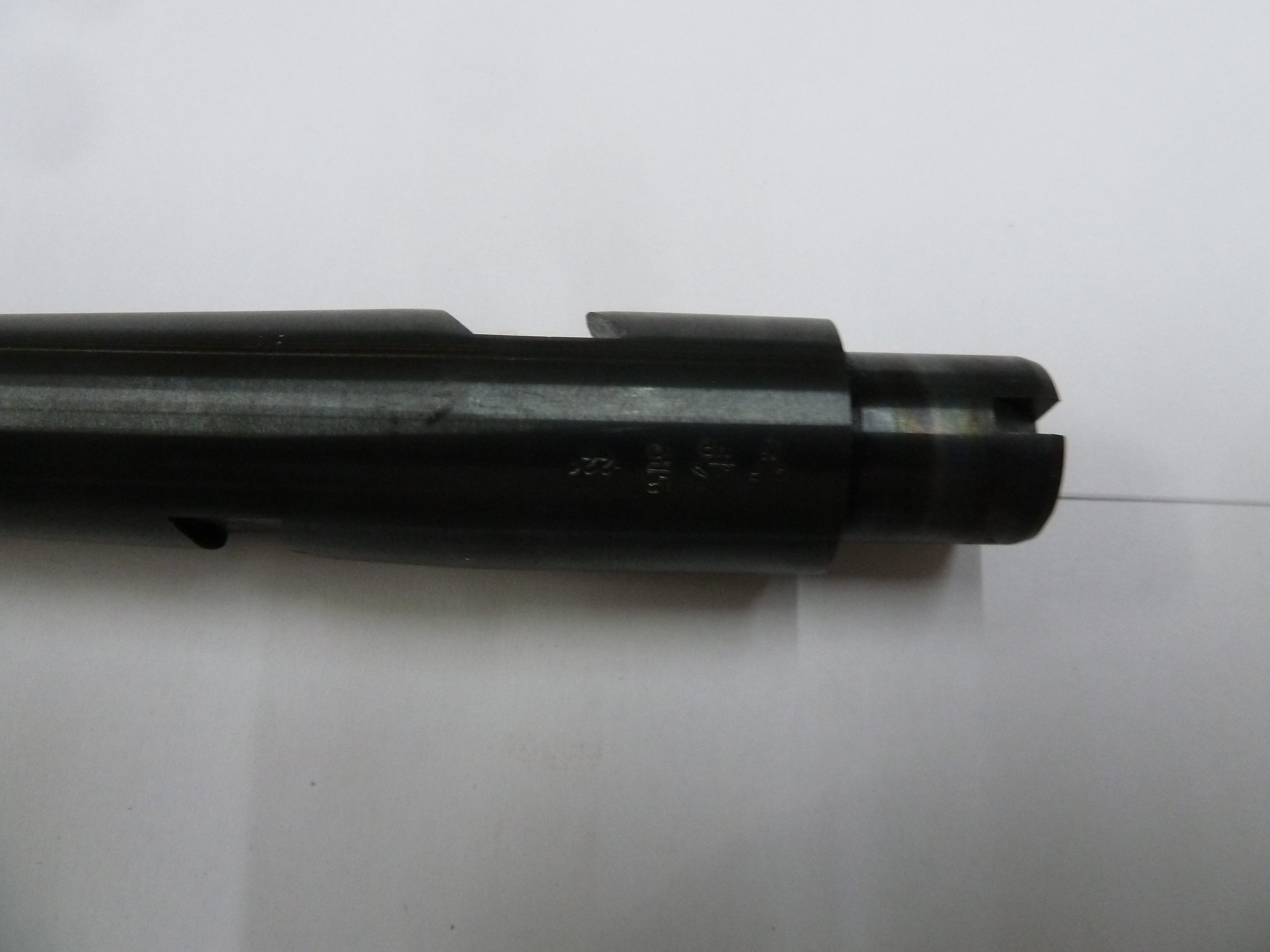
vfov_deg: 54.9
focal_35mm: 25
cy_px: 476
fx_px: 917
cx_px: 635
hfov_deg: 69.4
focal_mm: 4.1
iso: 320
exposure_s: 1/30
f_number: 3.3
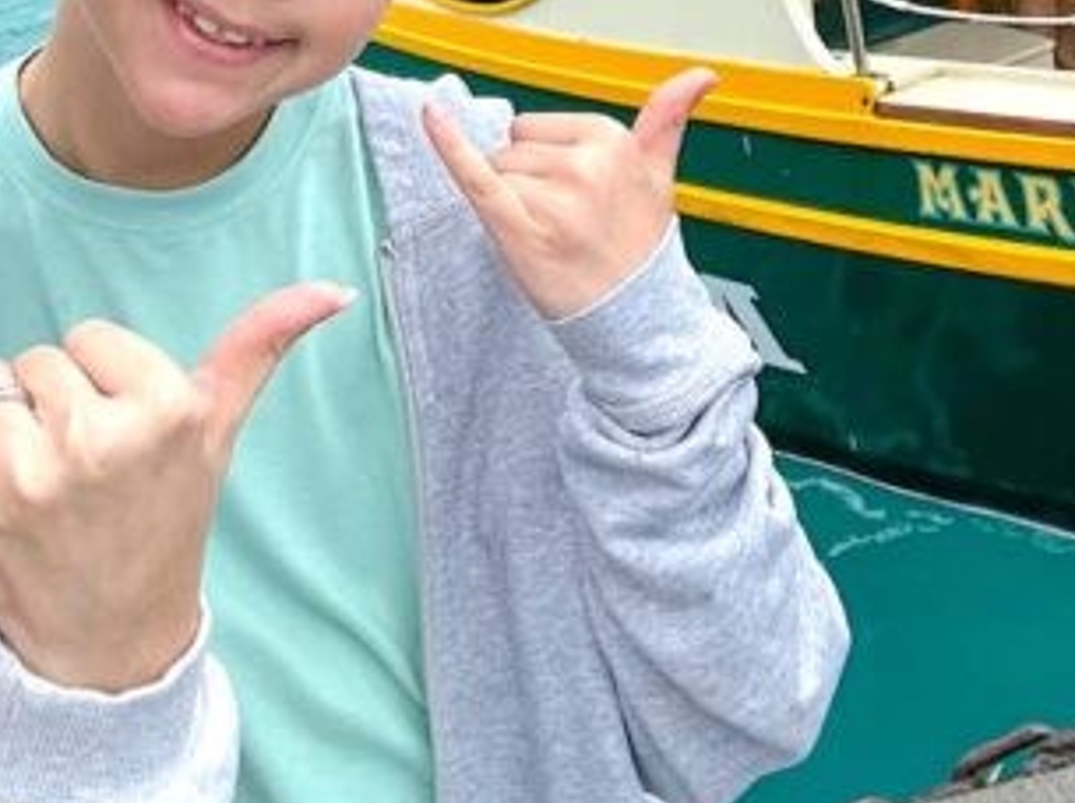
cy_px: -173
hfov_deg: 33.2
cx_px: 423
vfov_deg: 23.0
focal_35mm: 58
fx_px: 1799
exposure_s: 1/200
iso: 25
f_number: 1.9
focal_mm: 2.69
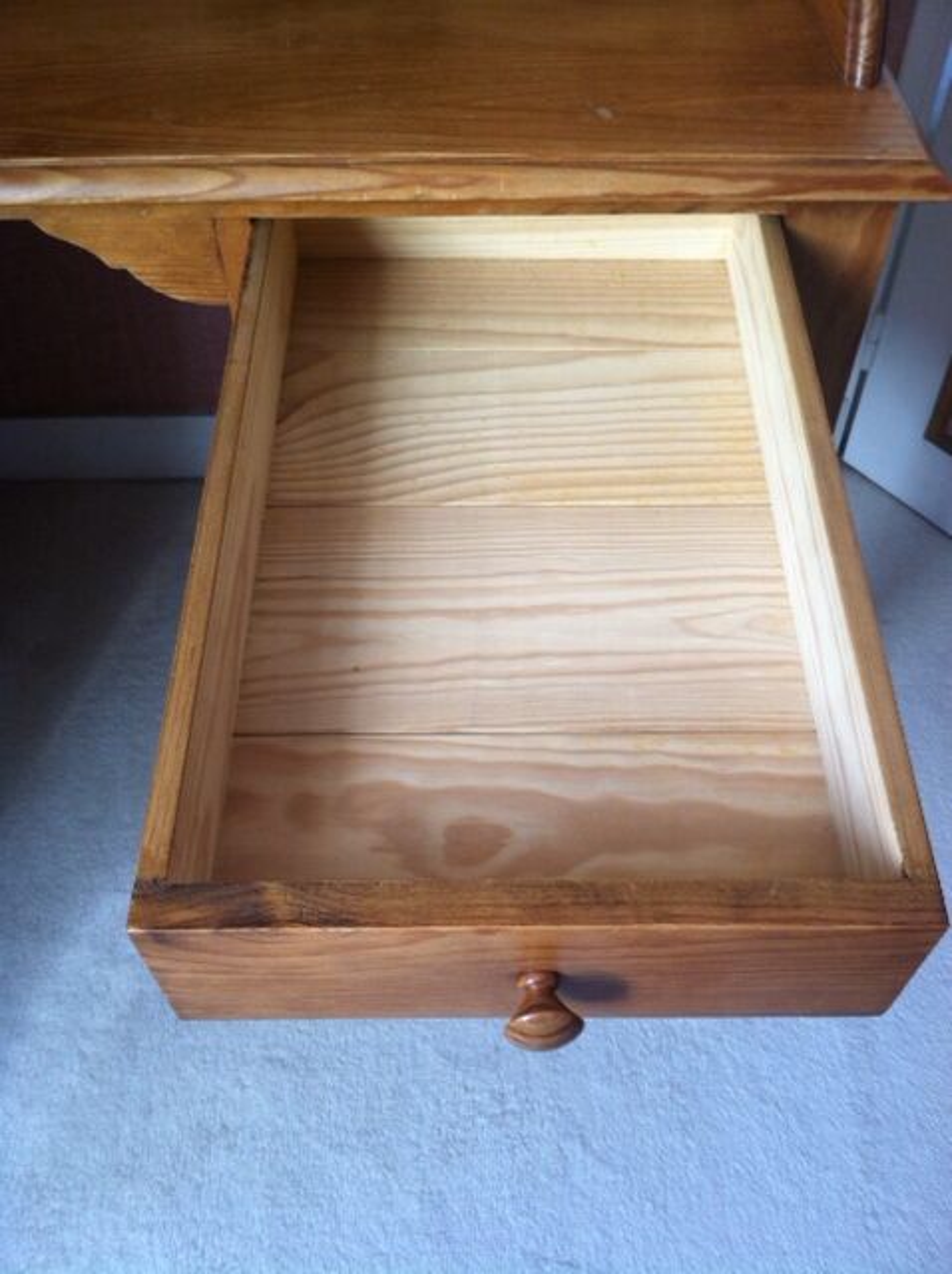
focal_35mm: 35
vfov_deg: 52.7
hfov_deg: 40.6
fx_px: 1287
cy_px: 637
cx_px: 476
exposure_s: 1/30
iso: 80
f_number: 2.8
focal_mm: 3.85
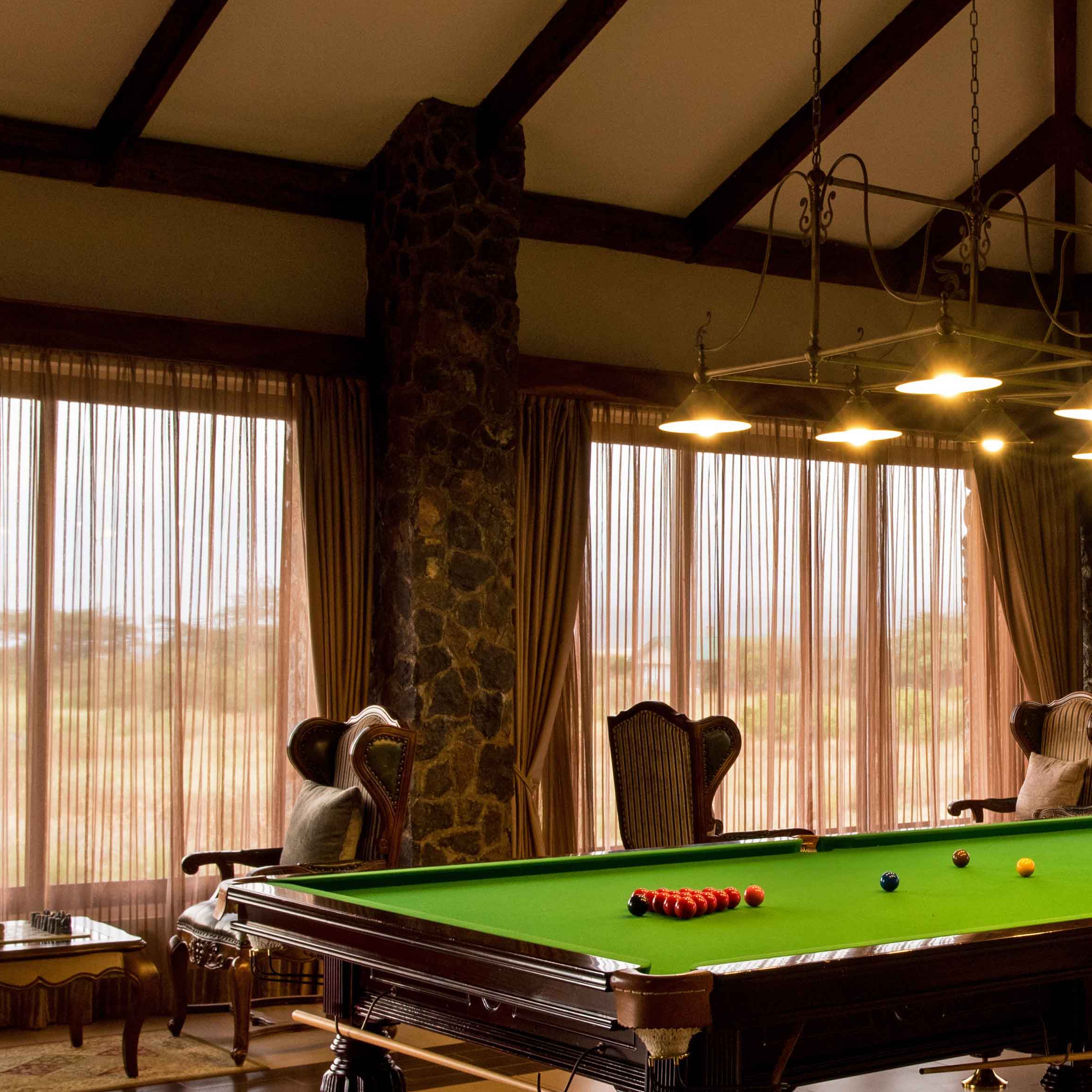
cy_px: 565
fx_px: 2034
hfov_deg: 28.6
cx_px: 1021
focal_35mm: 57
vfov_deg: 30.0
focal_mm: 26
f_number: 8
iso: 1000
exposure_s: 1/8
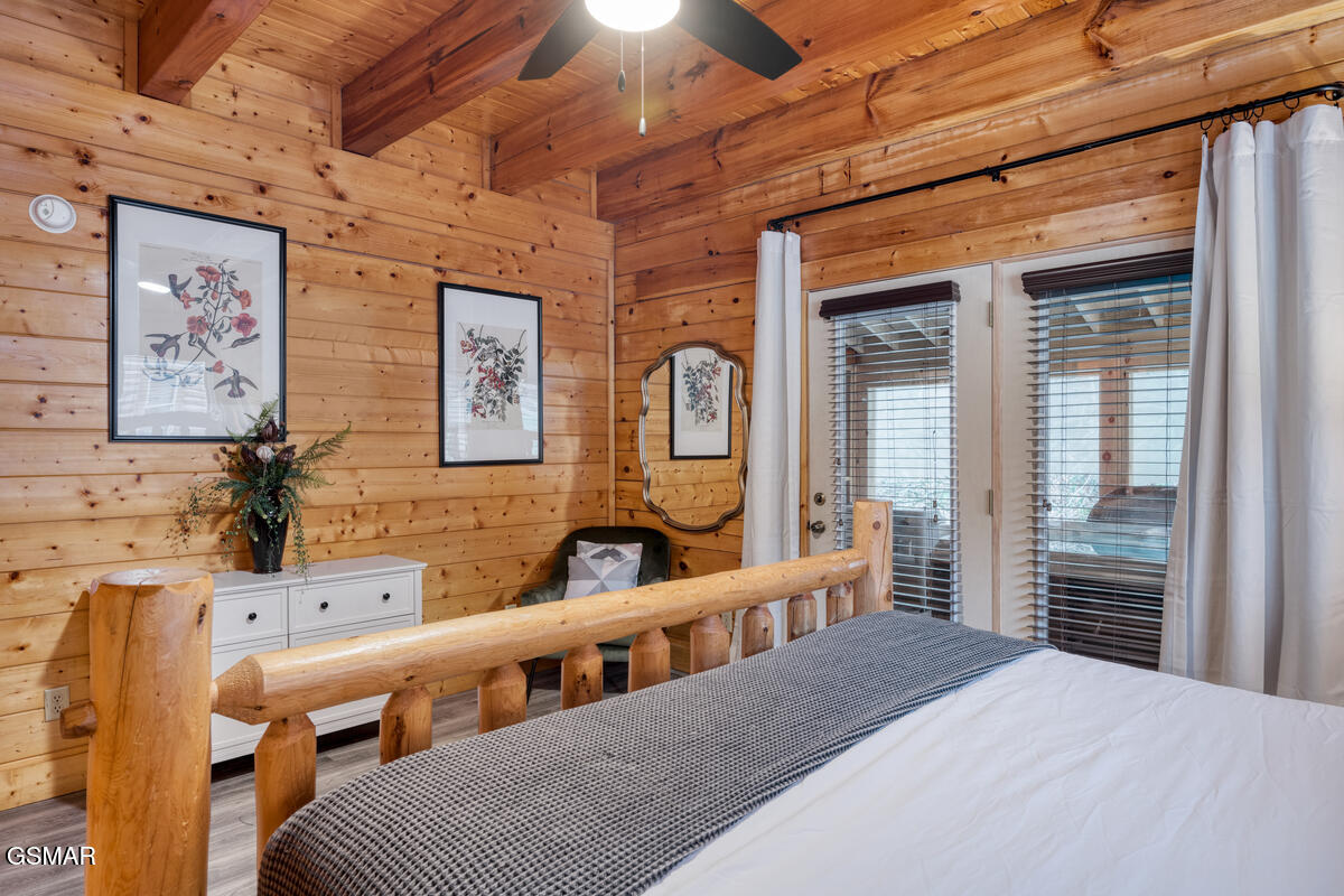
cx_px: 672
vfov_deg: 60.7
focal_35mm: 20
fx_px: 765
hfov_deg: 82.6
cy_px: 448
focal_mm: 20.5
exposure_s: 1/1.25
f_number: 8
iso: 200
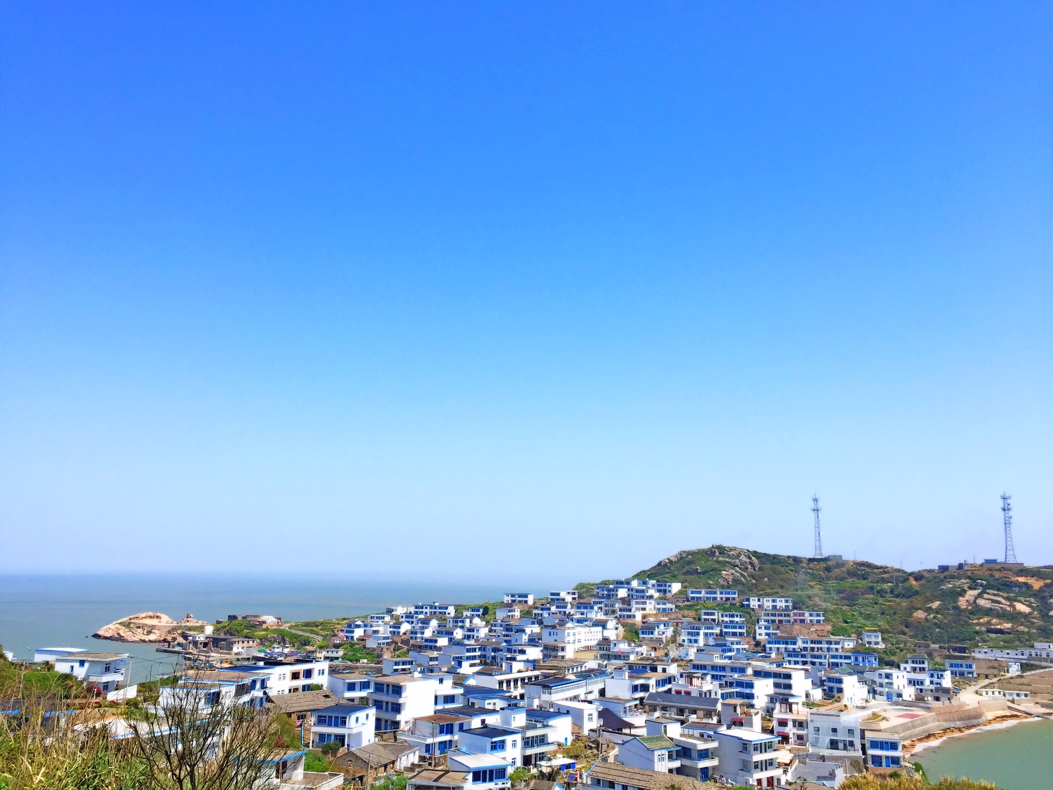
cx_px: 526
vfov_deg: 48.2
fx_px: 882
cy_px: 395
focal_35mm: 29
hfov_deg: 61.7
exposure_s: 1/2825
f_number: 2.2
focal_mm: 4.15
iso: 32
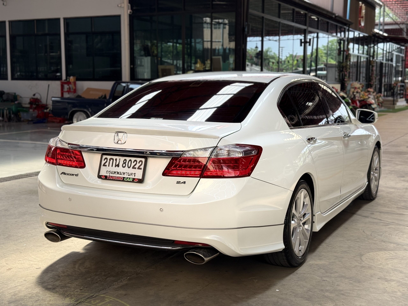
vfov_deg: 30.3
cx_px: 204
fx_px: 566
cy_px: 153
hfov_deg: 39.7
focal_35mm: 48
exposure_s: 1/549
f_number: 1.78
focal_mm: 6.76
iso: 64
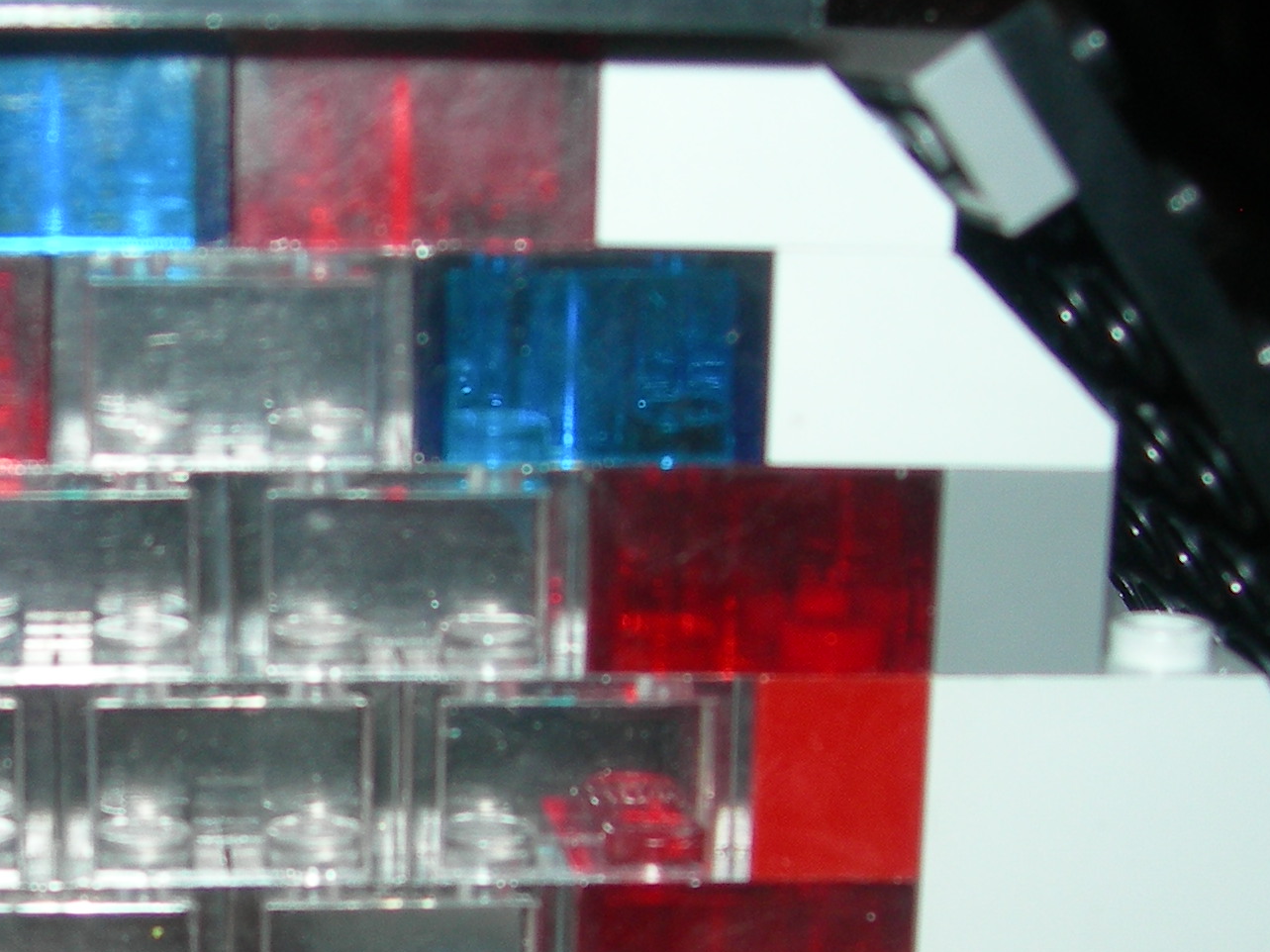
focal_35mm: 91
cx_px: 206
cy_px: 829
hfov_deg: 21.2
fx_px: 3338
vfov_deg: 16.1
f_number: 2.8
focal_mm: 7.8
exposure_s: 1/60.1
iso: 50
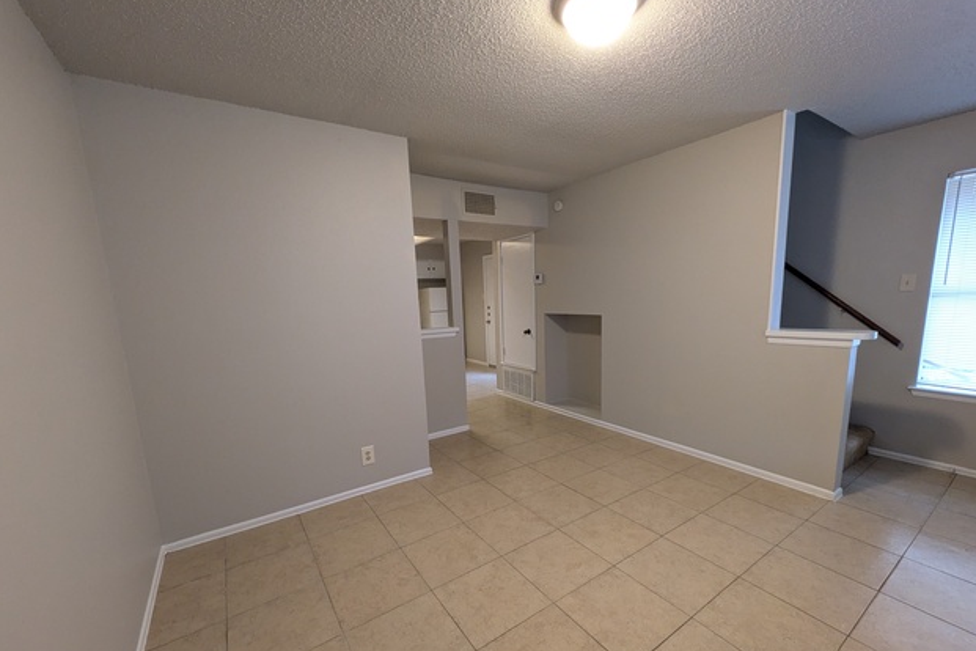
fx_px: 407
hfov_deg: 100.4
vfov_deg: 77.0
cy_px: 366
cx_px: 500
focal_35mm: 15
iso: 495
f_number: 2.2
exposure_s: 1/40
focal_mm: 1.83
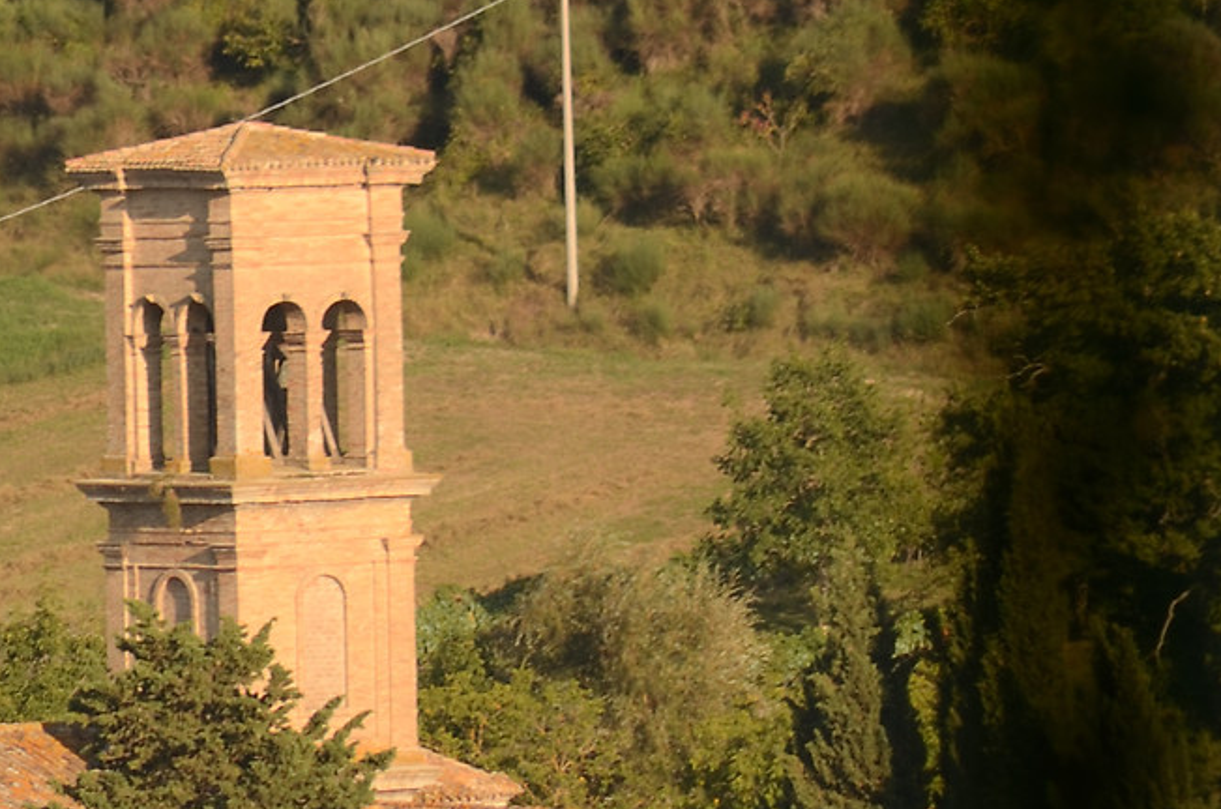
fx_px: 56090
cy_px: 490
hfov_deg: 1.2
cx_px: -320
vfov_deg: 0.8
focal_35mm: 1657
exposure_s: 1/320
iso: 100
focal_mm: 300
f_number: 5.6
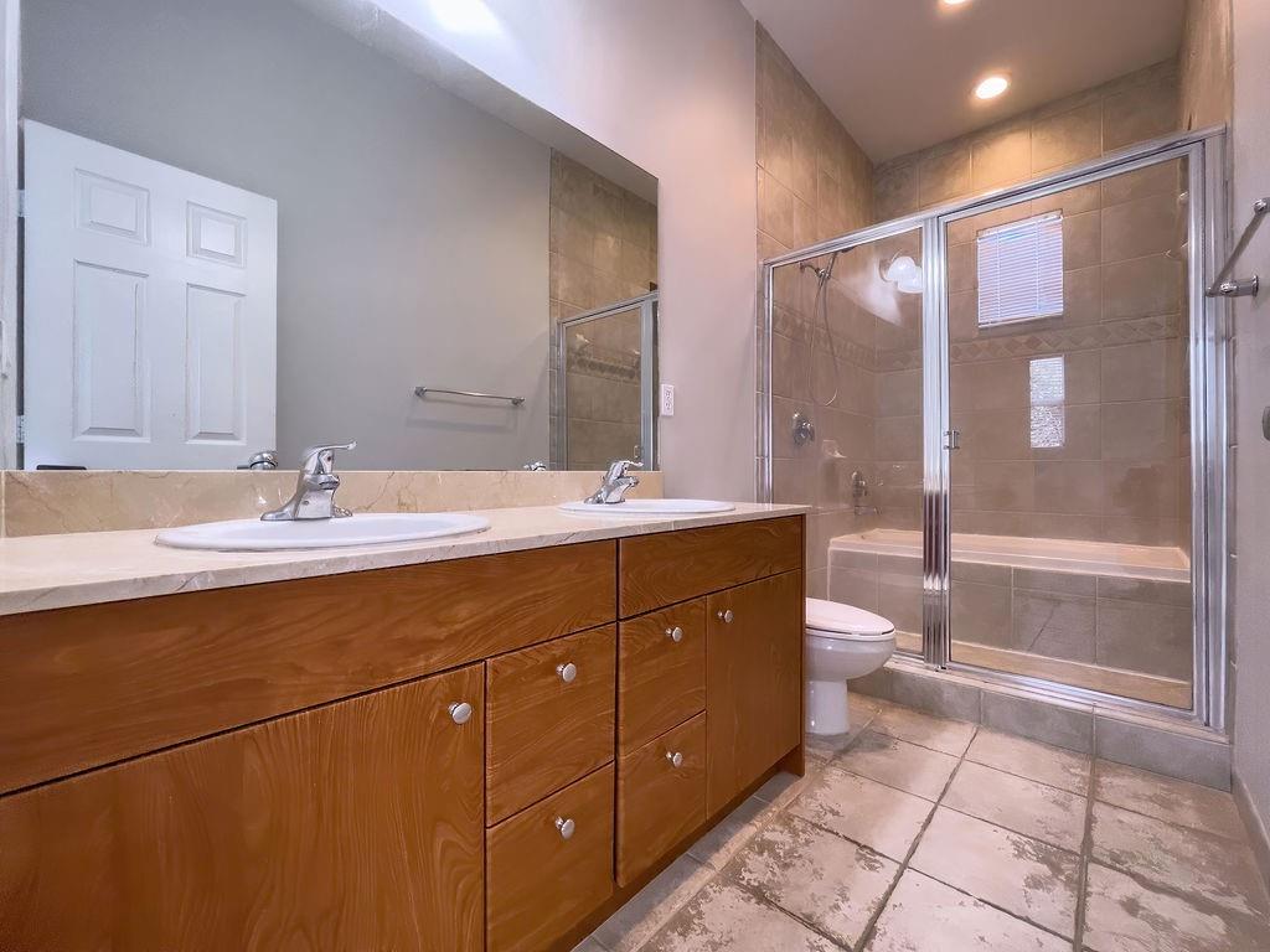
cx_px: 635
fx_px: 477
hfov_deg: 106.2
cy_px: 476
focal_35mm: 13
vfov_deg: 89.9
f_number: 2.4
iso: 250
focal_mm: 1.54
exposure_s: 1/60
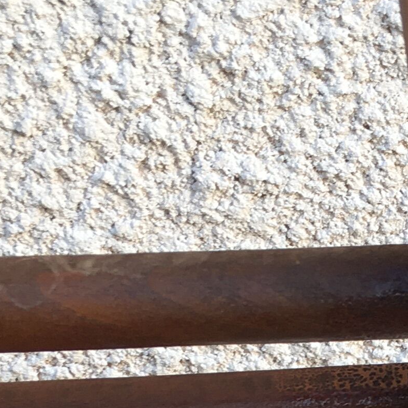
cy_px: 750
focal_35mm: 131
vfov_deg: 12.2
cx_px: 564
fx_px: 1747
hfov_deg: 12.8
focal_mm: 4.15
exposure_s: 1/109
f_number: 2.2
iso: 25
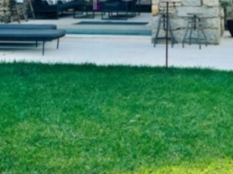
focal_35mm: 65
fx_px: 437
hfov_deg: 29.7
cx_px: 147
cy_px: -20
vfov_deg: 21.4
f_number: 1.78
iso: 80
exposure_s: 1/3717
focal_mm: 6.86
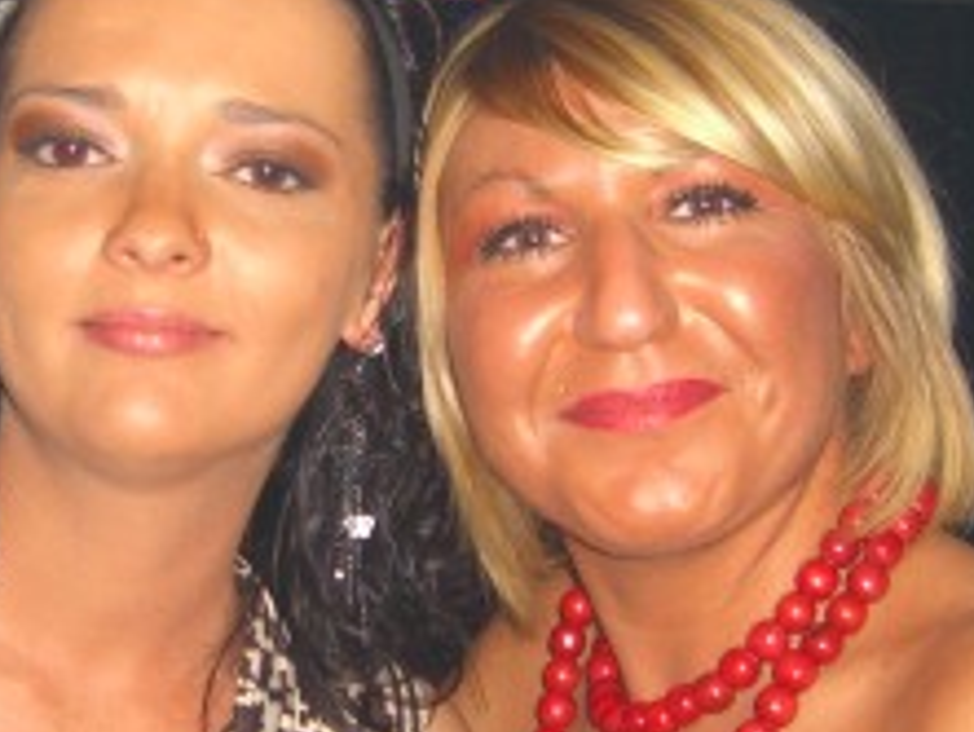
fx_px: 2900
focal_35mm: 103
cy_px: 512
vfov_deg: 14.3
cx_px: 423
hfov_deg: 19.1
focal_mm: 7.9
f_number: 2.8
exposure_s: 1/60
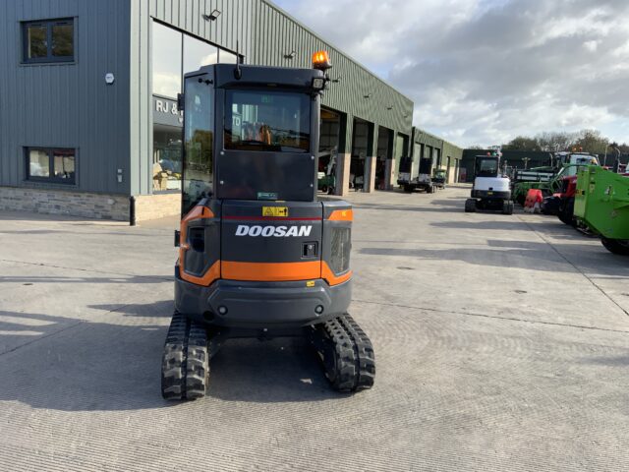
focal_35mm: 29
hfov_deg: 61.7
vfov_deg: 48.2
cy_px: 236
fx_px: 527
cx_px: 314
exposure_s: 1/944
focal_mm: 3
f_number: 1.8
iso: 16
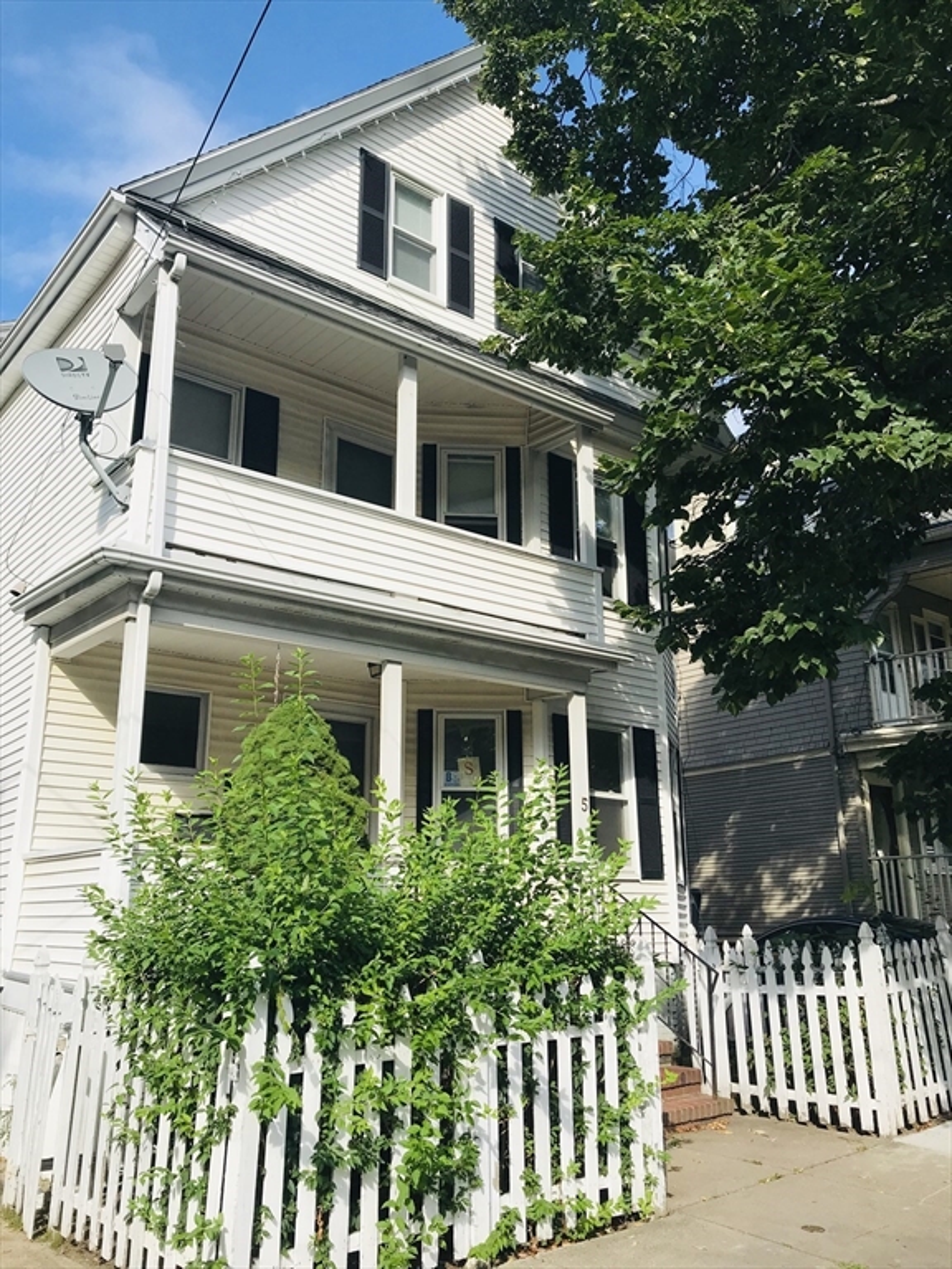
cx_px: 476
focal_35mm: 28
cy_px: 634
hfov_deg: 49.7
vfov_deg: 63.4
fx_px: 1027
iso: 20
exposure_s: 1/1650
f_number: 1.8
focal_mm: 3.99
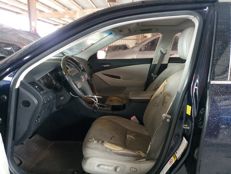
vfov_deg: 53.1
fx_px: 174
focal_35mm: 26
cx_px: 116
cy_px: 87
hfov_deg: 67.3
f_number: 1.5
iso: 321
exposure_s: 1/15
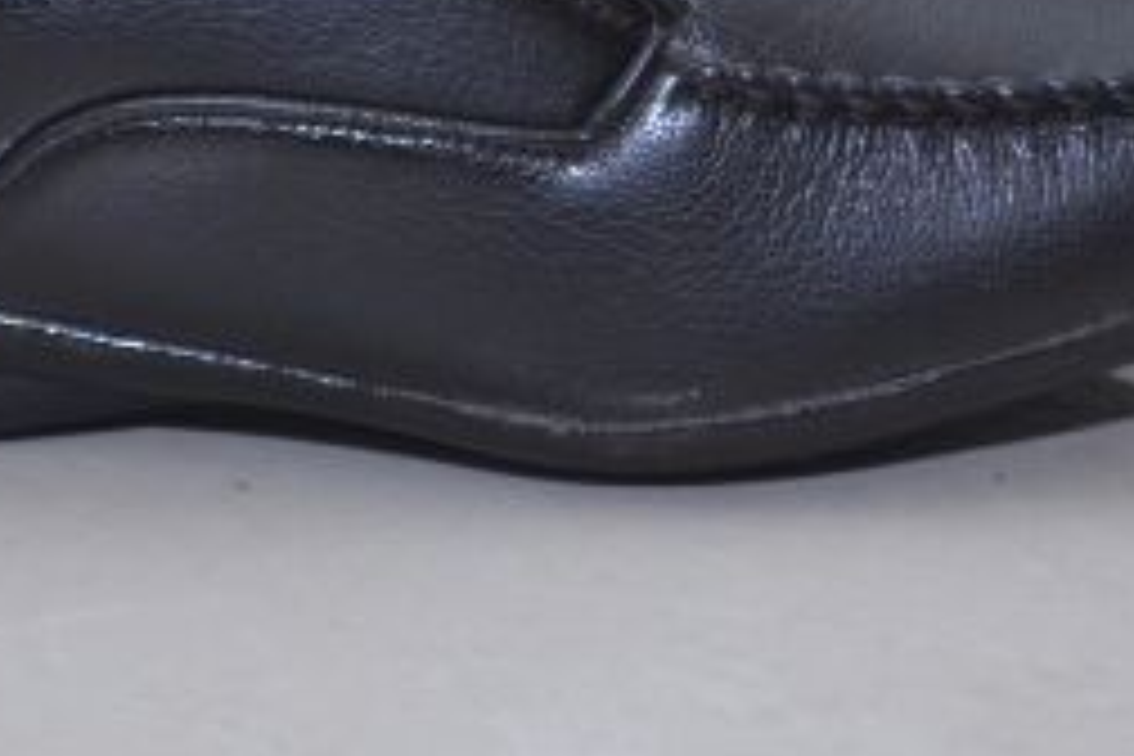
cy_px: 52
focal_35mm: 229
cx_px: 364
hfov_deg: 9.0
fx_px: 7213
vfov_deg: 6.0
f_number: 5.6
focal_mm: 48
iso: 400
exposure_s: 1/125
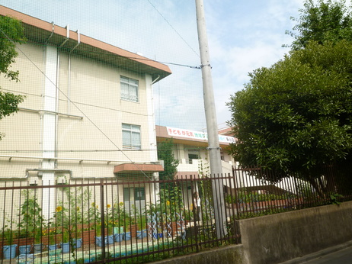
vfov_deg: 53.0
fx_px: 264
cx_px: 182
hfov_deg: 67.3
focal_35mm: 26
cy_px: 136
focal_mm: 4.5
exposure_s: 1/320
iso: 80
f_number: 4
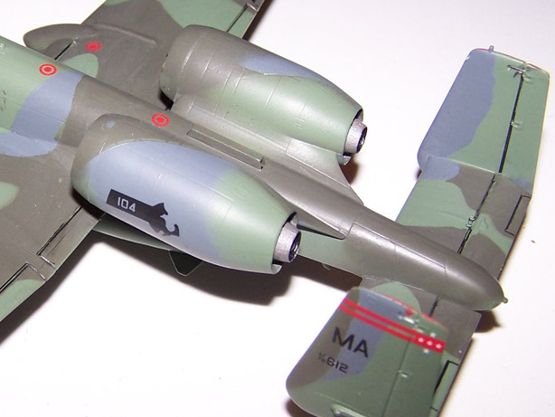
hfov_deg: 28.7
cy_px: 226
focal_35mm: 66
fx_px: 1059
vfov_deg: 22.3
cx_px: 106
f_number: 2.8
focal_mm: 6.3
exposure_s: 1/60
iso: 80
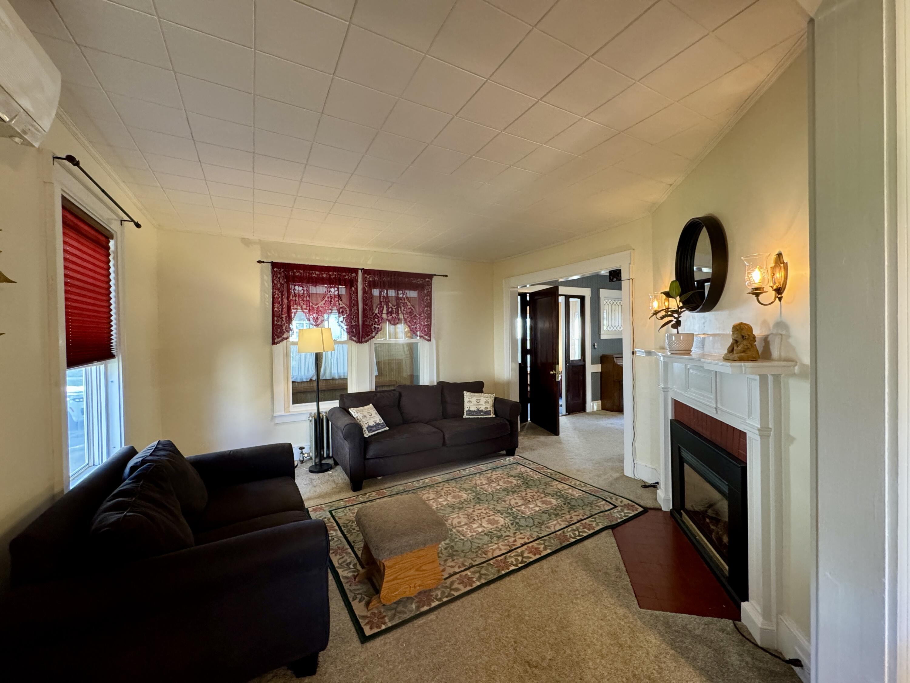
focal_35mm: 14
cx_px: 455
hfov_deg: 102.1
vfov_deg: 85.7
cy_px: 342
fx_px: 368
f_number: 2.2
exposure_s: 1/60
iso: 320
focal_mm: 2.22
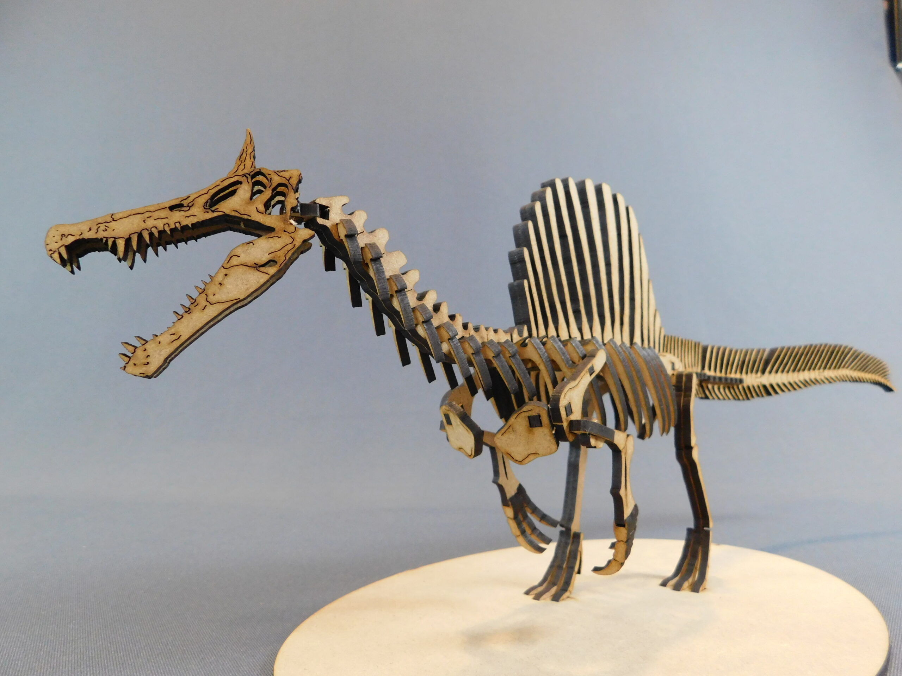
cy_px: 338
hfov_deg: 73.9
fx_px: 599
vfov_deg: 58.9
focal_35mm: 23
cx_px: 451
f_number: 3
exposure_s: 1/13
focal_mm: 4
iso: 400
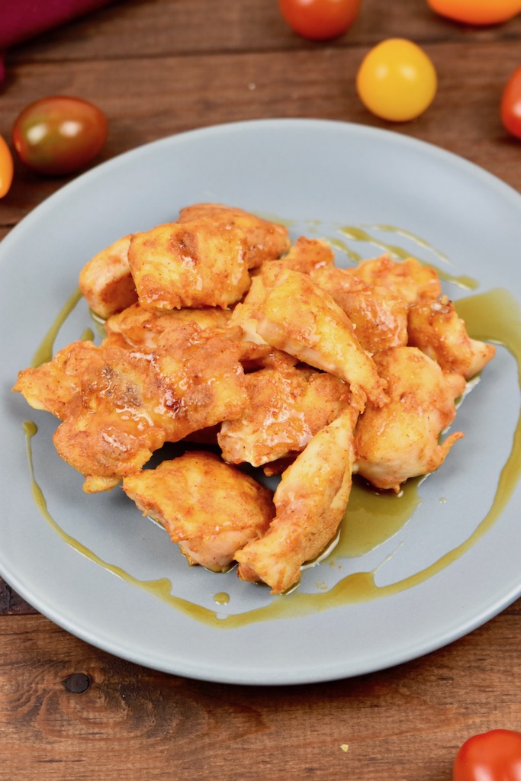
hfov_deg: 13.0
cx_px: 260
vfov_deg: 19.5
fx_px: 2278
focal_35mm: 105
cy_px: 390
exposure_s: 1/100
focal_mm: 70
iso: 400
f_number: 5
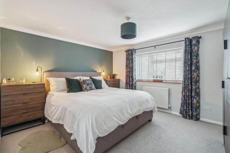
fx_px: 102
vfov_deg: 73.8
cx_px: 115
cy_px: 76
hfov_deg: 96.7
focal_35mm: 16
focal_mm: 16
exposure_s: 1/2
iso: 200
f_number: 5.6
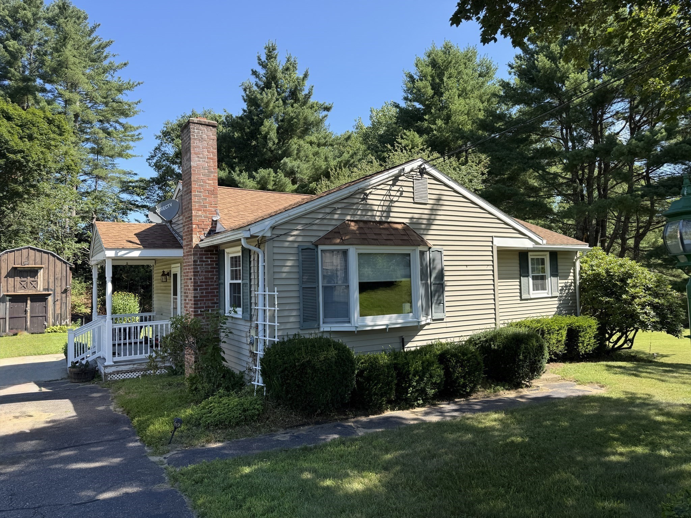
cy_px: 259
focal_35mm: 24
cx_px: 346
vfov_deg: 56.8
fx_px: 479
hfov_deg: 71.6
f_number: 1.78
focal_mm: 6.76
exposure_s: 1/1410
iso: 80
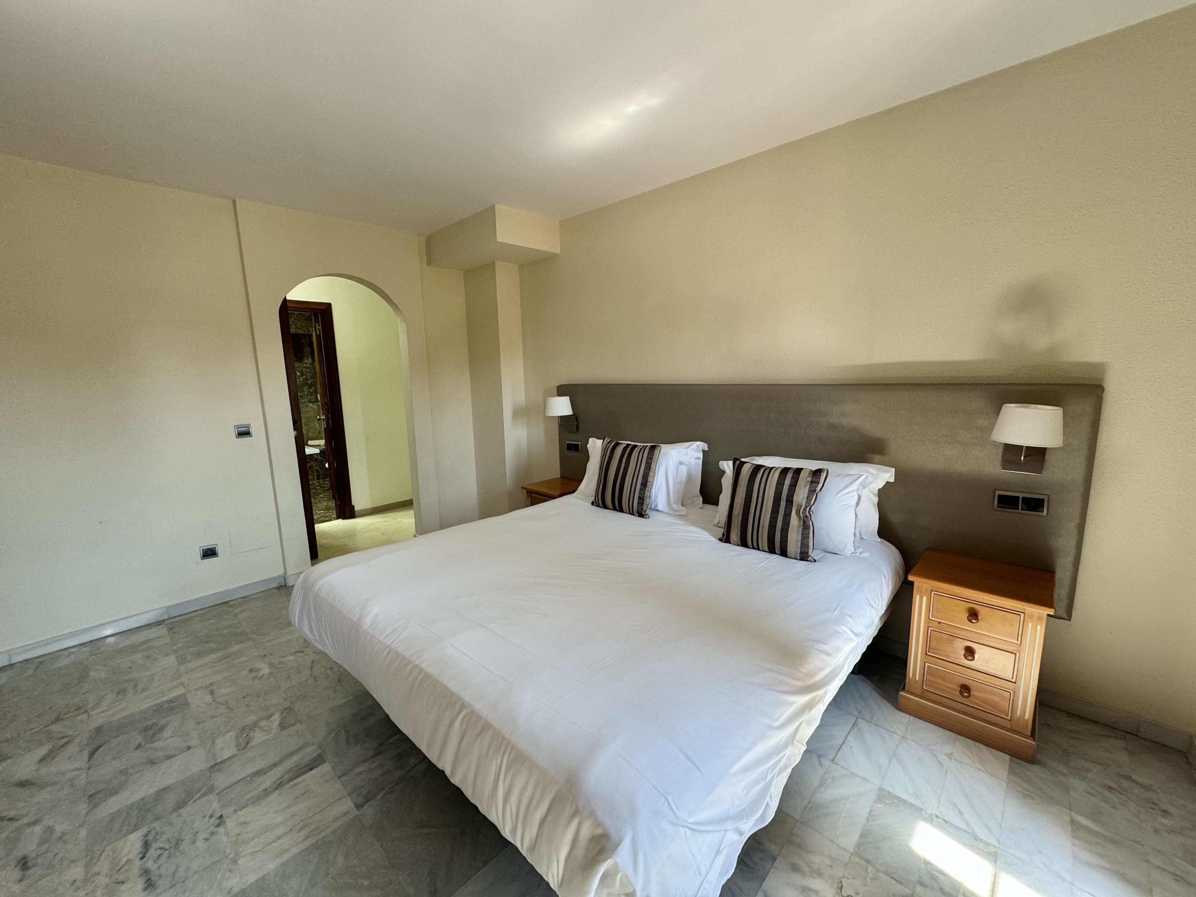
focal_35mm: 14
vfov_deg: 85.7
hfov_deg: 102.1
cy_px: 448
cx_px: 598
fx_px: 484
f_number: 2.2
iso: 160
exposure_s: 1/50
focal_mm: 2.22
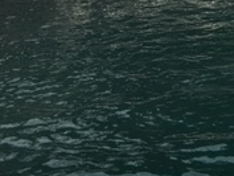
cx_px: 382
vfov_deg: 12.8
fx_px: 710
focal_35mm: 105
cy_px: -138
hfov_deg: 16.5
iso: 25
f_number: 2.2
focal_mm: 4.15
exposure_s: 1/313
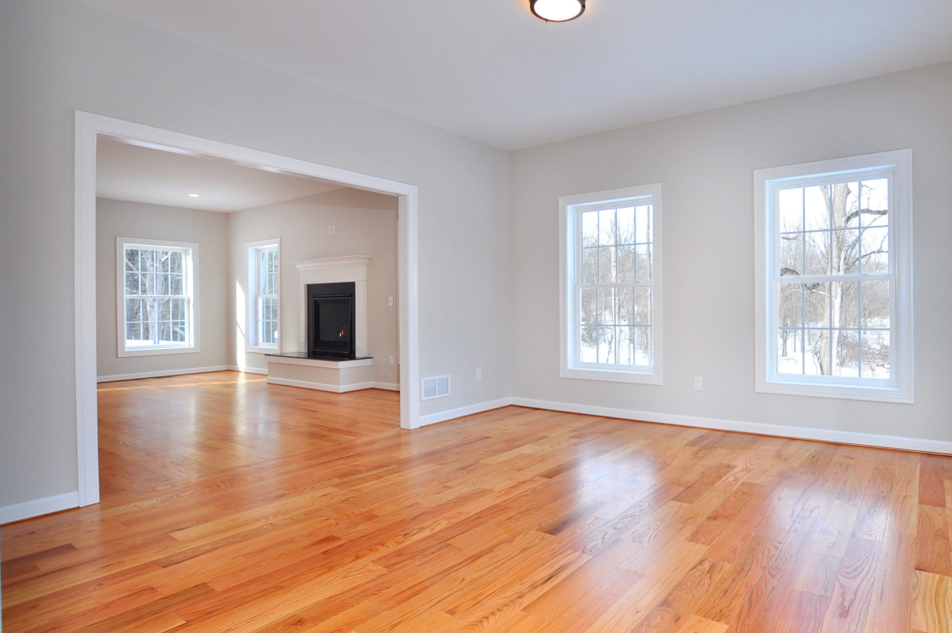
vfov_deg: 64.4
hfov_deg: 85.9
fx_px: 502
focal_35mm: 19
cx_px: 572
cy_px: 305
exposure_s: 1/100
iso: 200
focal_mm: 10
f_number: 5
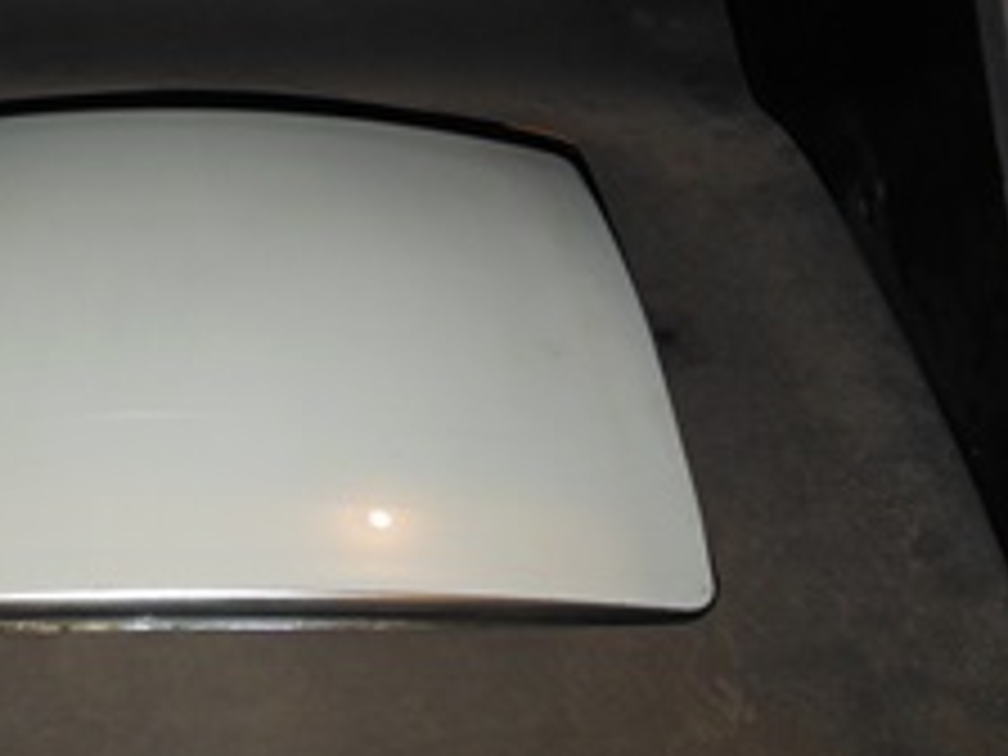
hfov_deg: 36.8
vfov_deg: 28.4
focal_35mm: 50
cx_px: 194
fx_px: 1456
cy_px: 135
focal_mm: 4.5
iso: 200
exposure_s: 1/25
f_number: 3.2
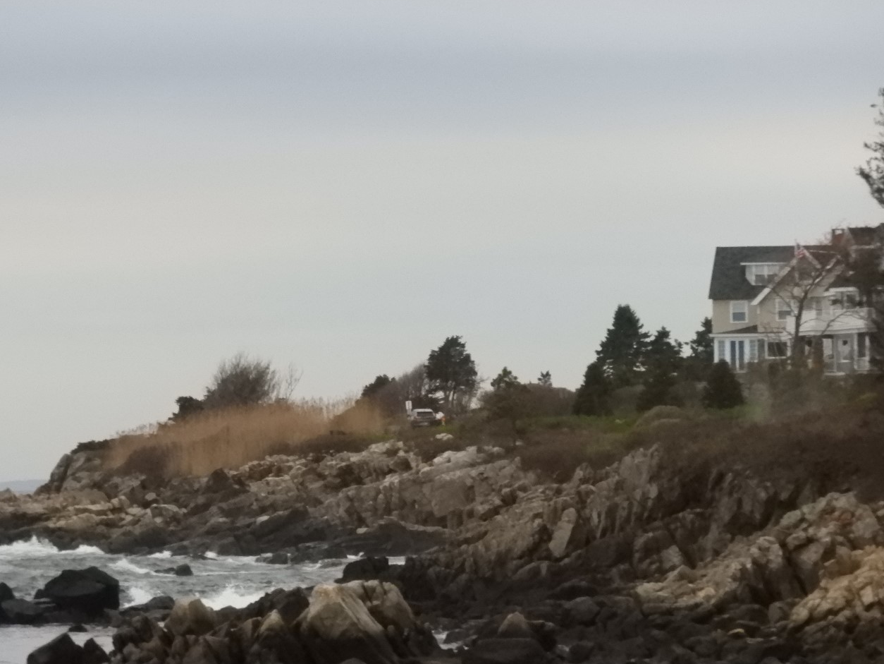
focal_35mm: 287
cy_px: 331
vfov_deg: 5.2
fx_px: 7331
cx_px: 412
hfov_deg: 6.9
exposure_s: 1/1600
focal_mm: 44.8
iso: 1600
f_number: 6.1
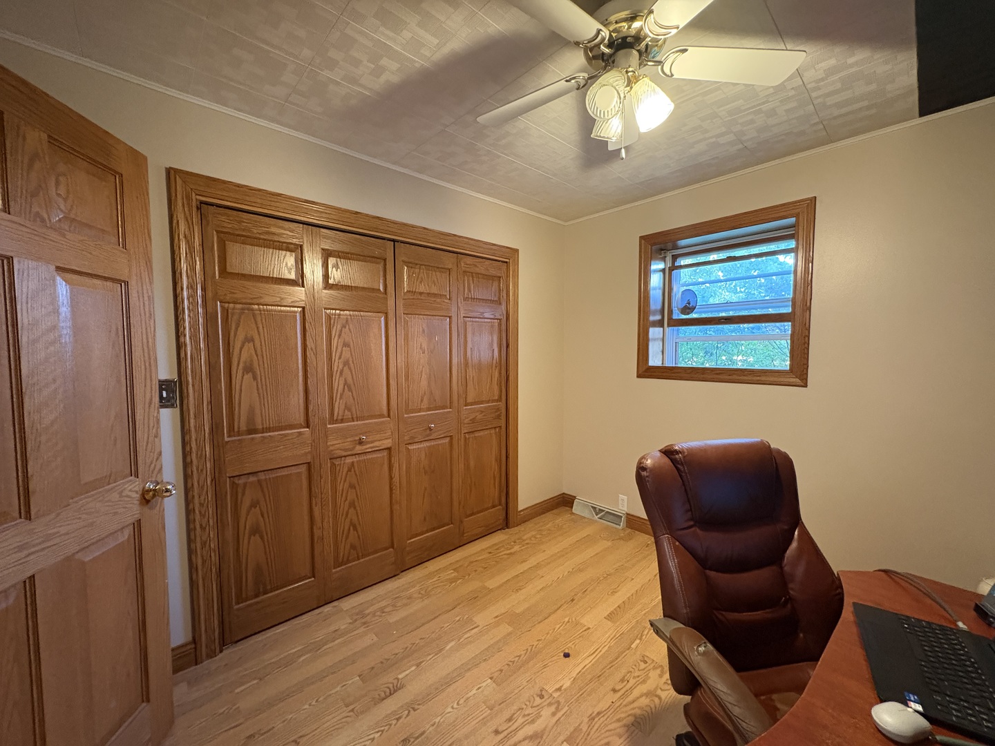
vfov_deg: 85.7
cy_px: 373
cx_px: 498
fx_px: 402
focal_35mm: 14
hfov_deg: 102.1
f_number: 2.2
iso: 1000
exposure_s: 1/40
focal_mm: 2.22
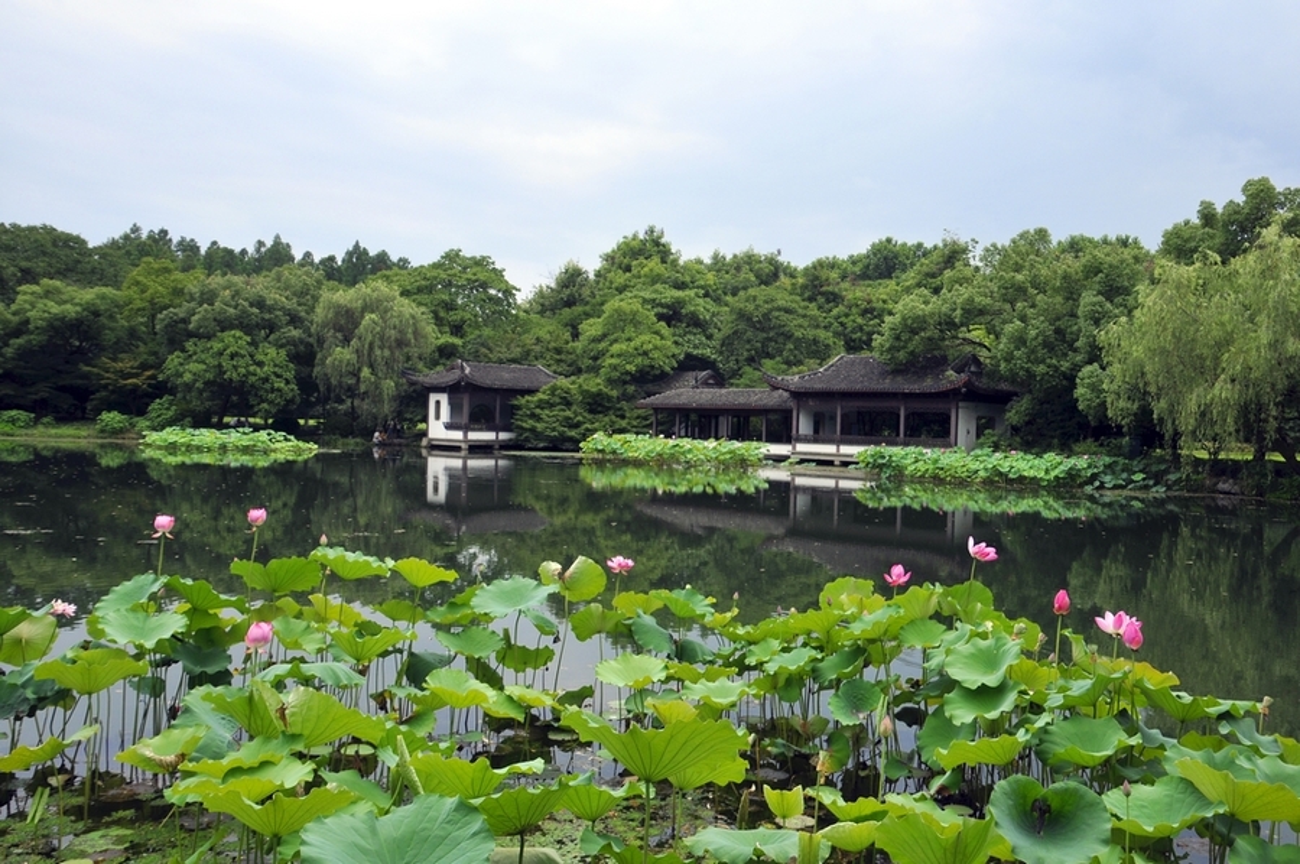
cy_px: 432
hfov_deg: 57.3
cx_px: 650
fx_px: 1190
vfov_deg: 39.9
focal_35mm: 33
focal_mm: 22
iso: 320
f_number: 6.3
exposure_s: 1/500
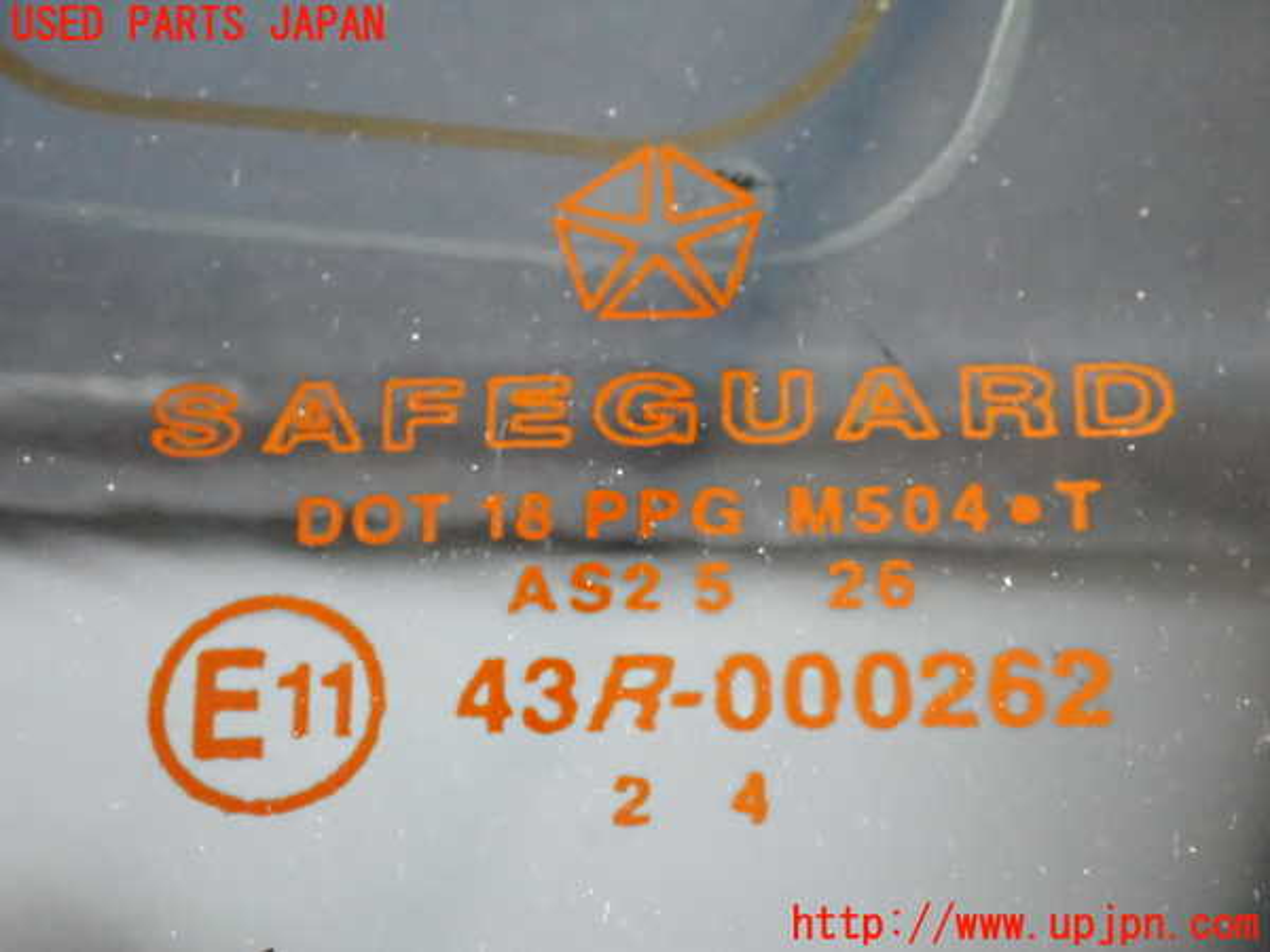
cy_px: 476
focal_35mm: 100
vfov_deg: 14.8
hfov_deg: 19.6
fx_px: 3669
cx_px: 635
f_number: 4.9
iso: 3200
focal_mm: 18
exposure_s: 1/400
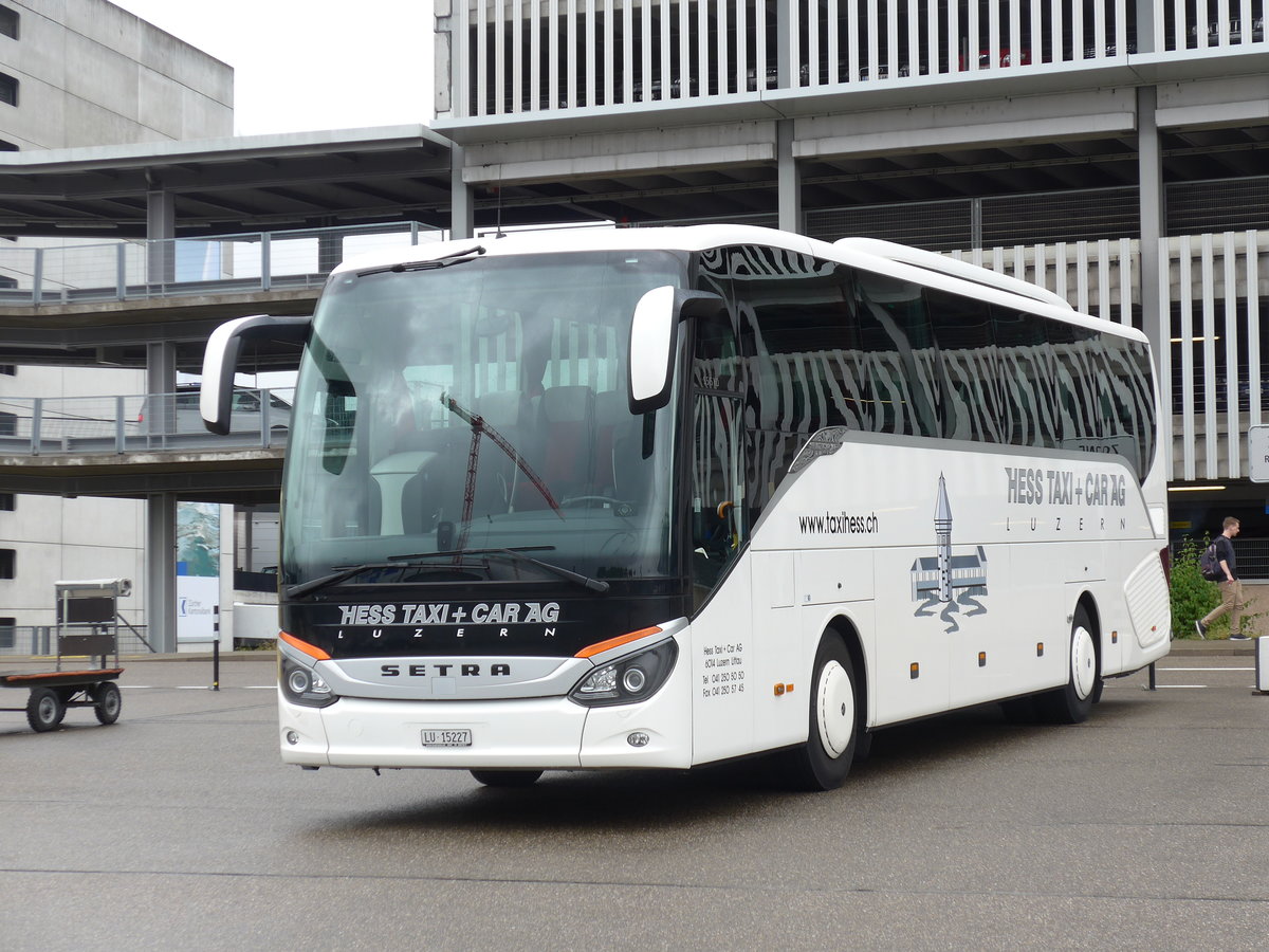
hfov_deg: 26.3
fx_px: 2713
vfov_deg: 19.9
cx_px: 634
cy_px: 476
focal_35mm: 74
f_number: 4.2
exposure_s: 1/250
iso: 80
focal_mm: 15
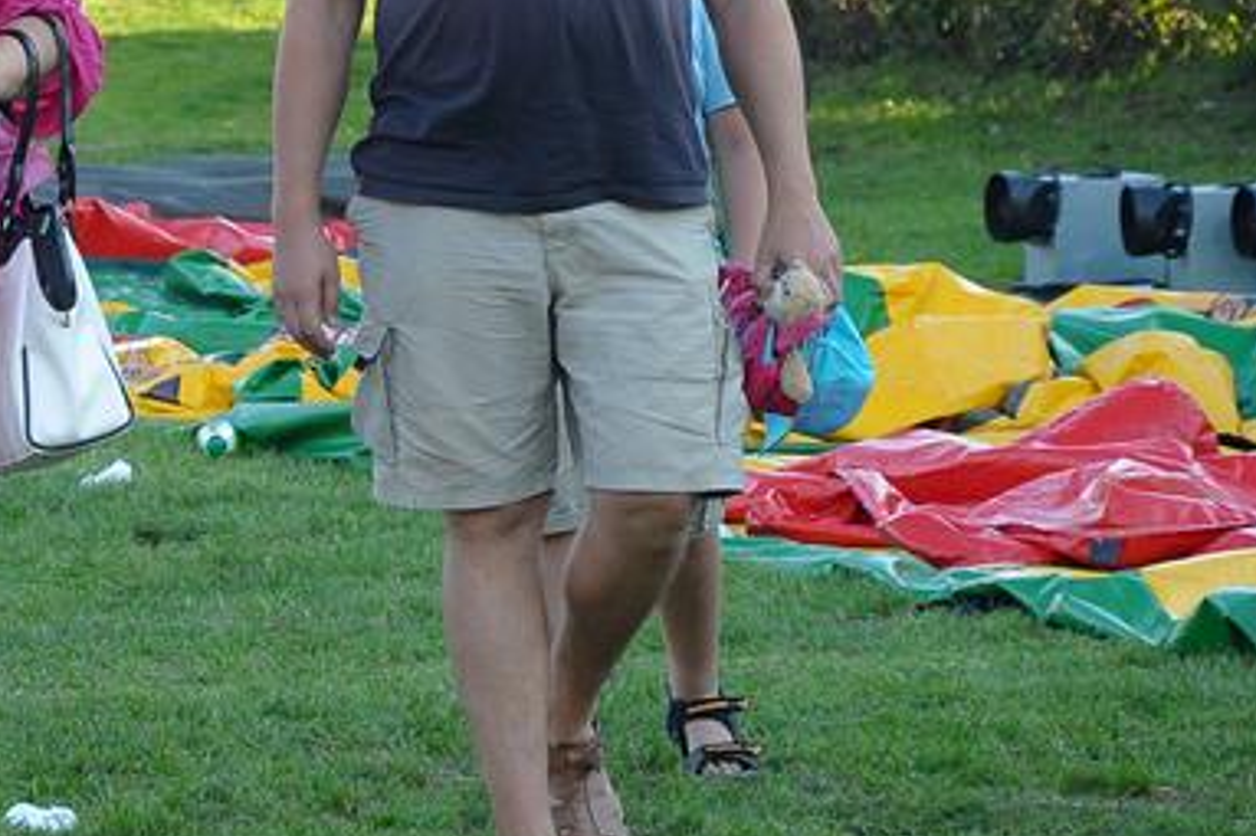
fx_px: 8125
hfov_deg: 8.8
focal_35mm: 233
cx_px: 420
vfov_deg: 5.9
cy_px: 126
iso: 800
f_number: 5.6
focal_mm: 70
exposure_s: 1/500
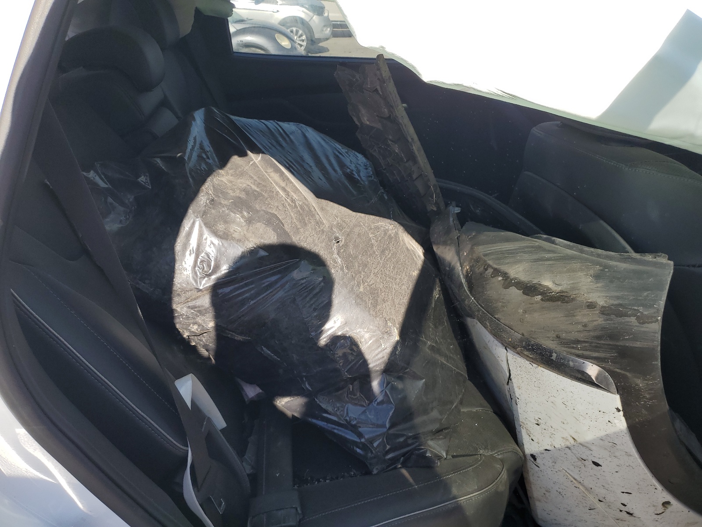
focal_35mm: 26
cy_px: 264
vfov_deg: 53.1
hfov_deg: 67.3
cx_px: 351
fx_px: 527
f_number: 1.5
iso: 50
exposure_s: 1/1000
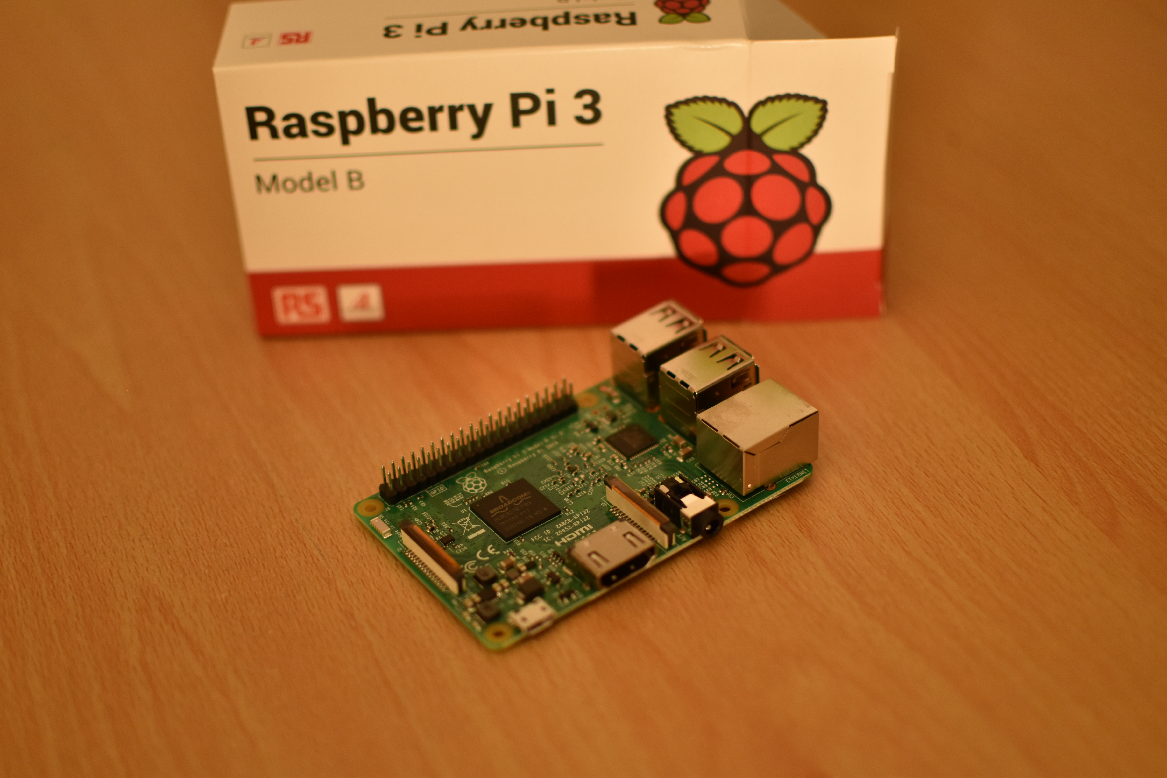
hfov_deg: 37.9
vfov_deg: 25.8
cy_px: 389
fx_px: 1702
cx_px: 584
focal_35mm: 52
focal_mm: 35
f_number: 1.8
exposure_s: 1/15
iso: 400
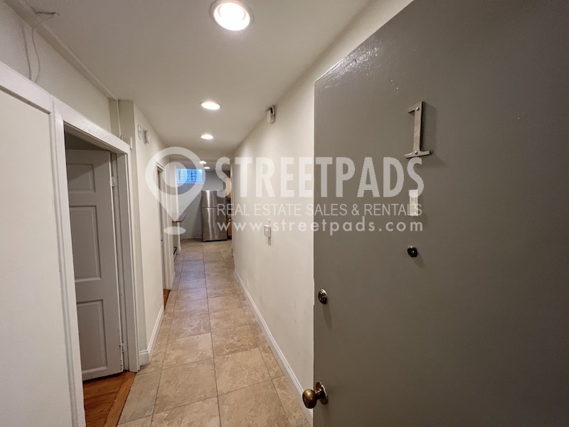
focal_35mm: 13
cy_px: 214
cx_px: 284
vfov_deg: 89.9
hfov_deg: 106.2
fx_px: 214
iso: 250
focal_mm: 1.57
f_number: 1.8
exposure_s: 1/120
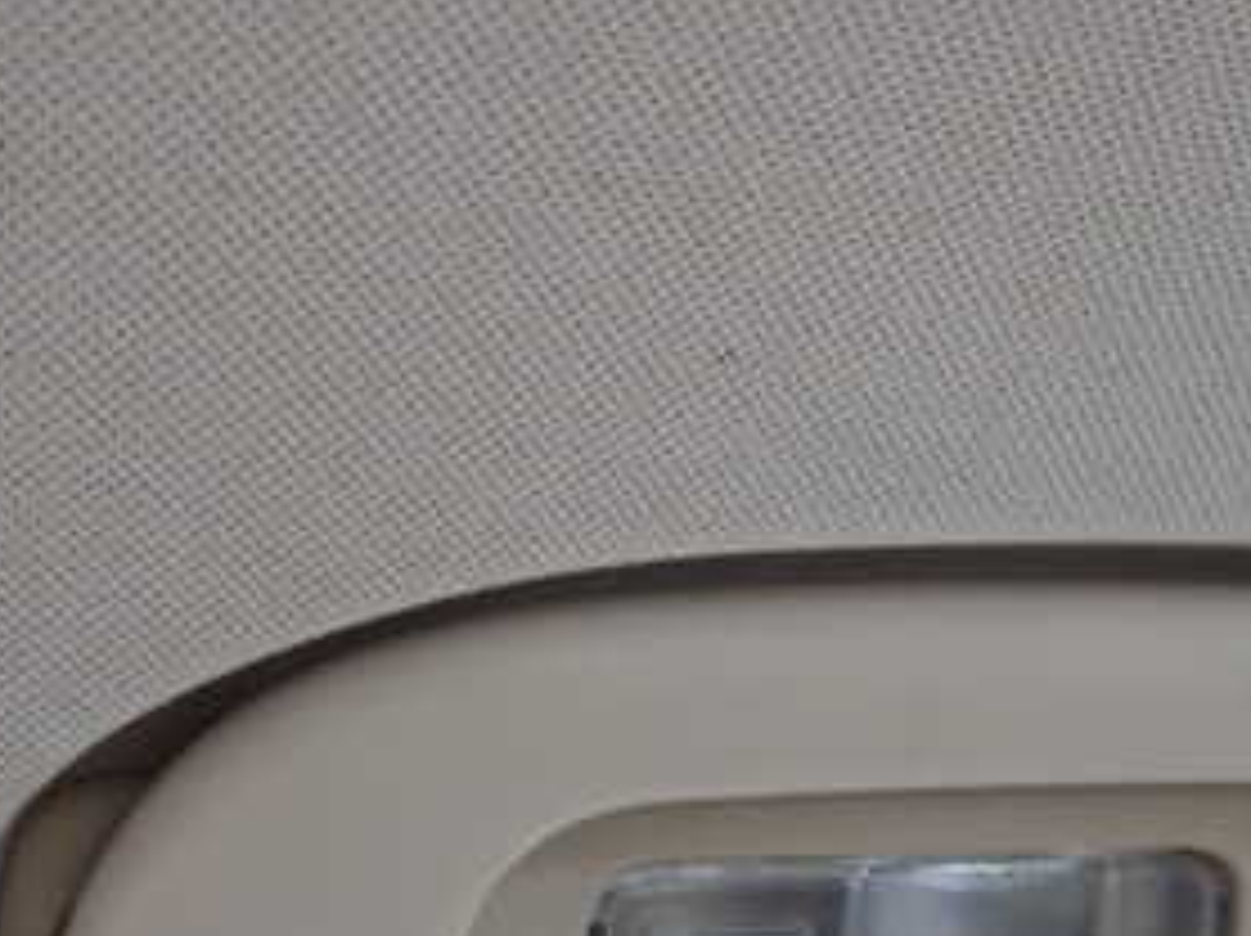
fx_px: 1950
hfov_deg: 35.2
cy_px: 572
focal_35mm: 54
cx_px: 418
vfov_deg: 26.9
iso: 200
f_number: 2
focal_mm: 4.5
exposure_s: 1/40
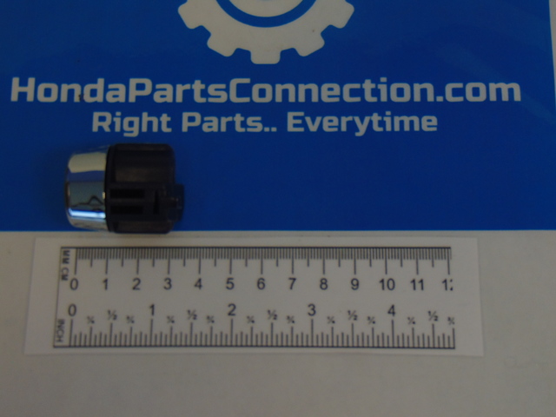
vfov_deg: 20.7
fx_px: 1140
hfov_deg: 27.4
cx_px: 278
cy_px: 208
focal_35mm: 71
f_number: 3.7
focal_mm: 12.8
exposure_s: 1/30
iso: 80
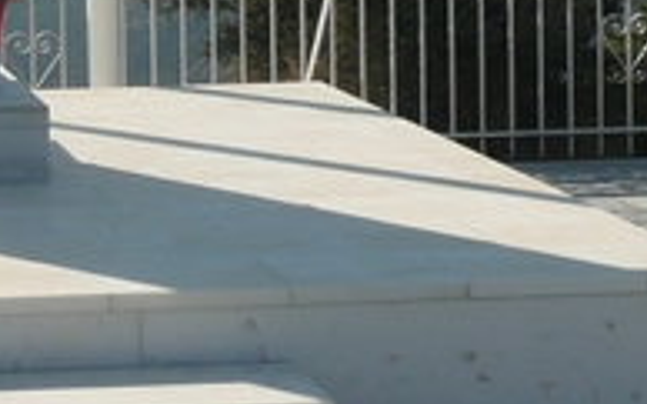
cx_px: -290
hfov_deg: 16.3
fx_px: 2079
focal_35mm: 118
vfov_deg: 10.7
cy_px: -180
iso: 100
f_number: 8
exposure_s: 1/400
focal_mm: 4.9
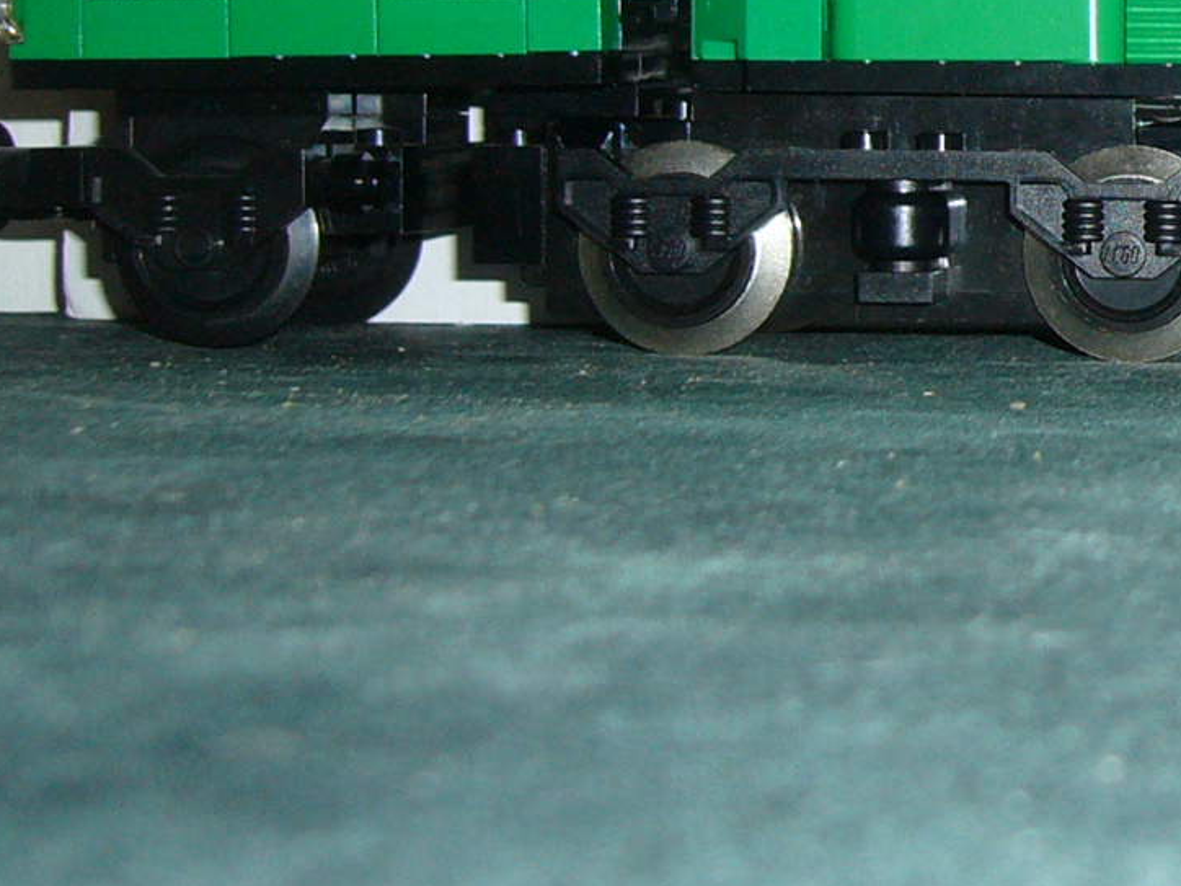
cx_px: 1532
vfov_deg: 14.7
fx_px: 3378
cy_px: 44
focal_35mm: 99
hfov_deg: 18.5
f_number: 2.8
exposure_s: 1/30
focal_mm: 5.8
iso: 100
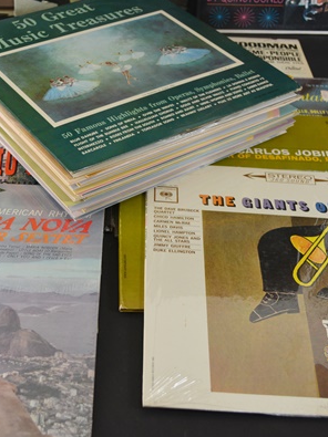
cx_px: 132
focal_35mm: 57
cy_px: 217
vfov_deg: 33.8
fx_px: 721
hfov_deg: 25.6
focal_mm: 26
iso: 400
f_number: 4.5
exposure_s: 1/80
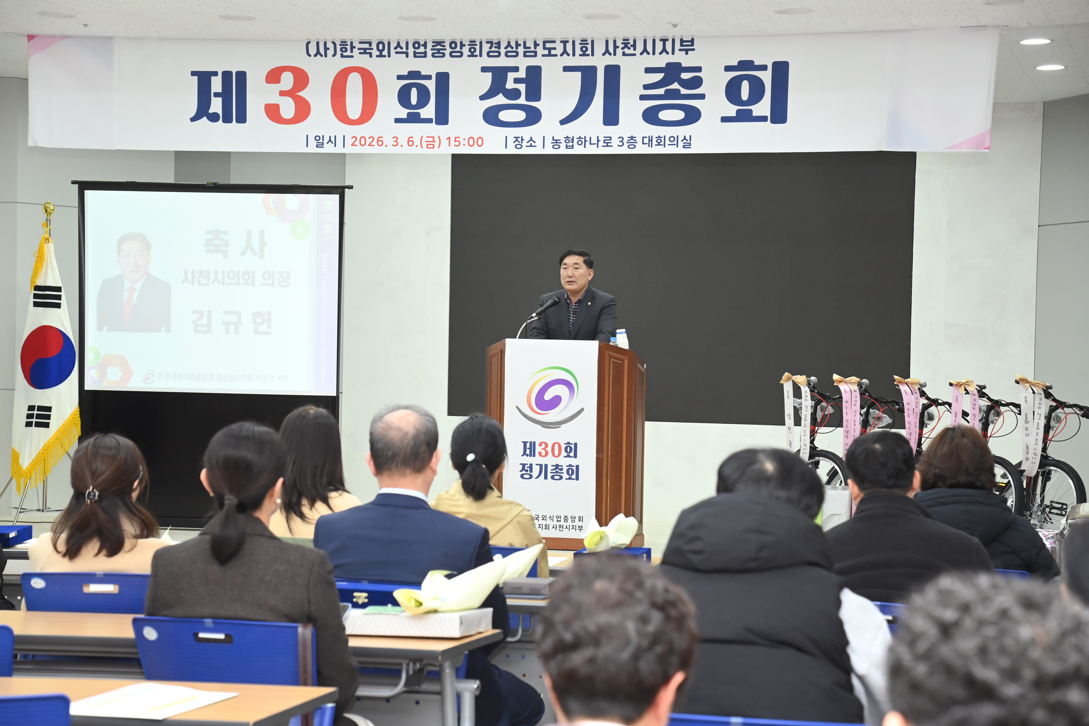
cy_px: 363
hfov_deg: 23.9
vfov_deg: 16.1
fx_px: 2571
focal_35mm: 85
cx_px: 544
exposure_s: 1/250
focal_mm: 85
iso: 3200
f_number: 6.3
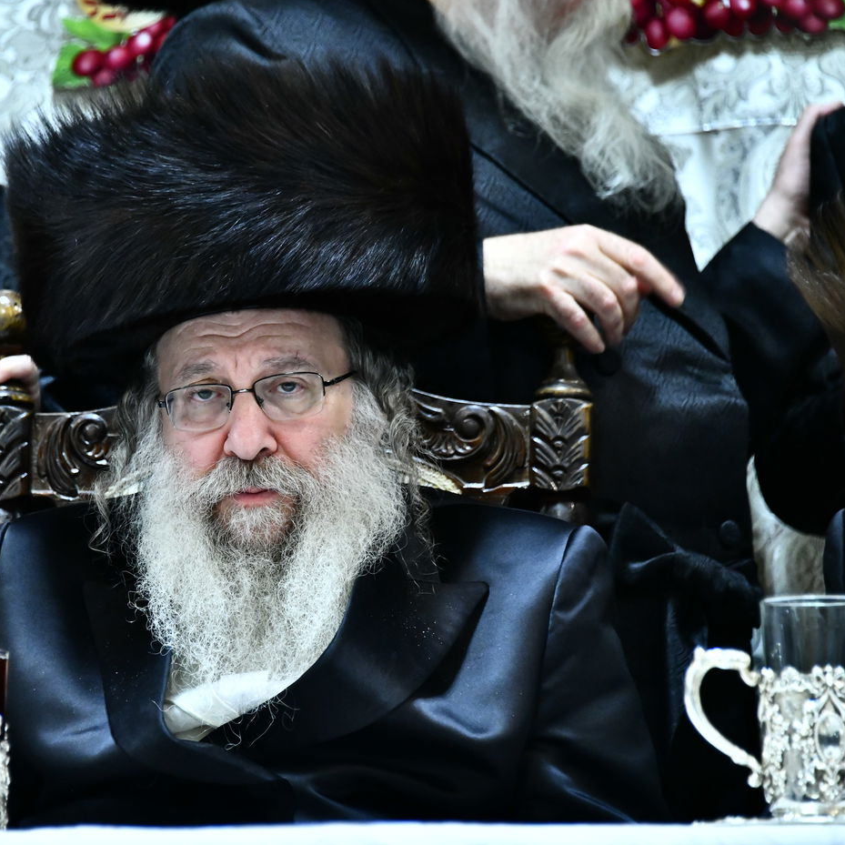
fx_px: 7429
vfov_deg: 6.5
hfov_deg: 6.5
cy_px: 422
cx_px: 282
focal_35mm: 269
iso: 3200
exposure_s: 1/100
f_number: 5.6
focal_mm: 210
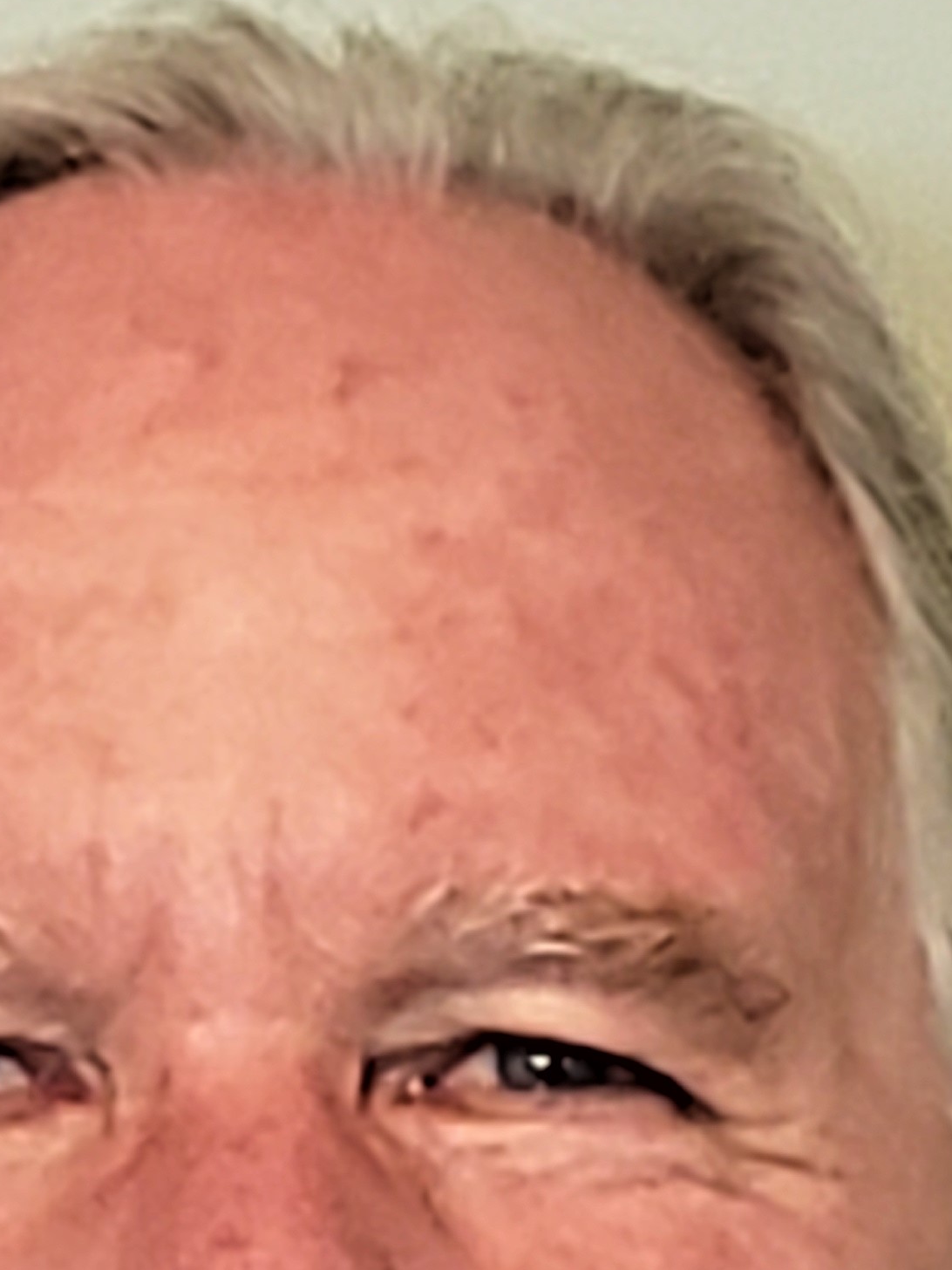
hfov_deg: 20.4
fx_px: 2640
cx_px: 321
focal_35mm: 72
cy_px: 1663
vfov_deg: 23.7
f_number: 1.5
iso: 320
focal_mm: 4.3
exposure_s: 1/60
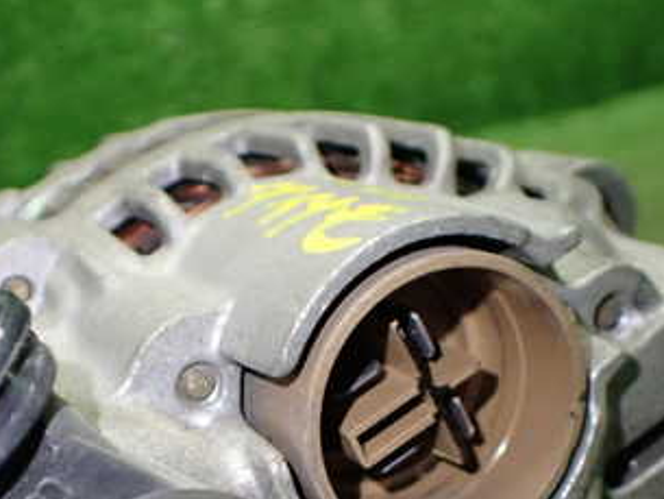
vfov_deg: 23.9
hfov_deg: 32.4
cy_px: 484
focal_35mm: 59
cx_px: 211
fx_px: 1132
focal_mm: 5.4
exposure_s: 1/125
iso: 640
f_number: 2.3
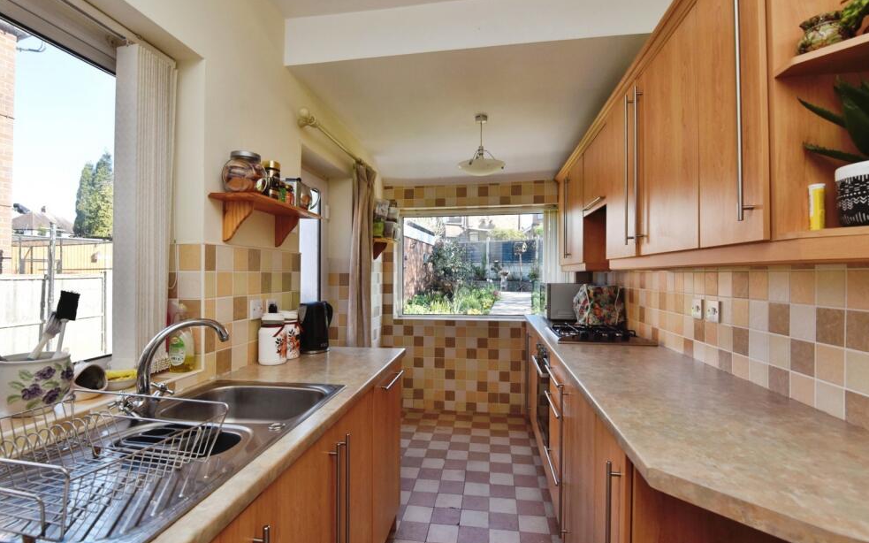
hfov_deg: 94.4
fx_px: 403
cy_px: 272
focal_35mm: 17
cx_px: 423
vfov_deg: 68.0
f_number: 7.1
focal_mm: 16
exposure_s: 1/125
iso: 400
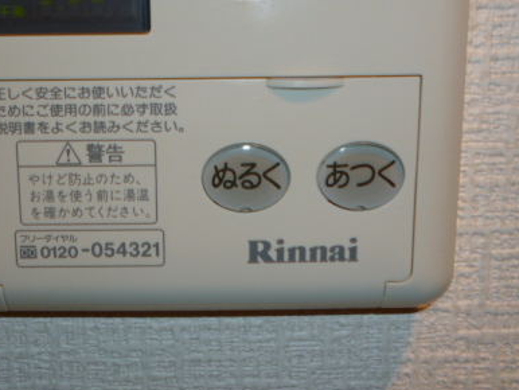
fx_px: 795
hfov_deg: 35.8
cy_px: 108
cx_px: 177
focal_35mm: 53
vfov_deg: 27.3
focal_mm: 5.7
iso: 100
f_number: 3.3
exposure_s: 1/60
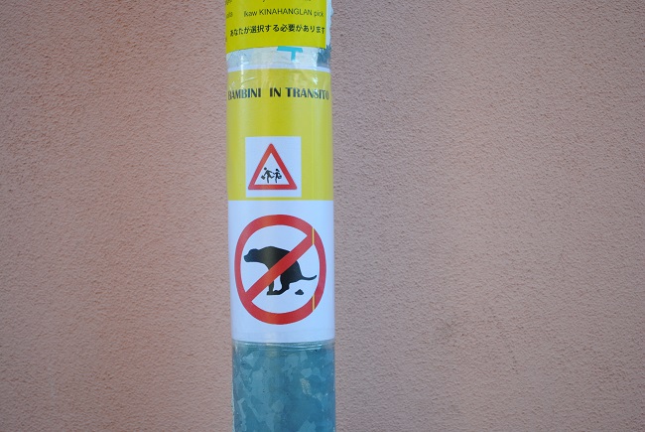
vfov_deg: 20.7
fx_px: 1184
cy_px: 216
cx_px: 322
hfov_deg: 30.5
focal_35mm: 66
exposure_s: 1/60
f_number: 5.3
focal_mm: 44
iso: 200
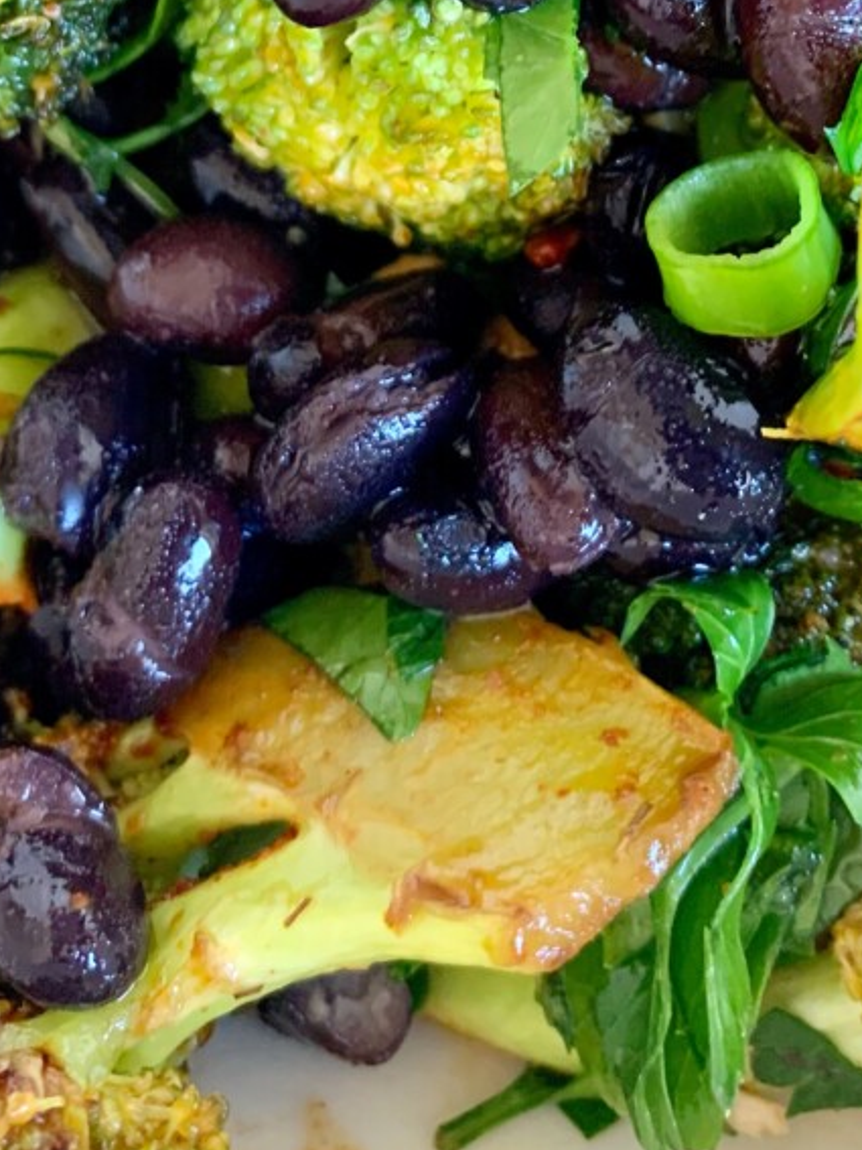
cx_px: 537
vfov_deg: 32.5
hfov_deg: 26.5
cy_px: 39
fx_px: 1827
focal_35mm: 55
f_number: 1.8
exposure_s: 1/60
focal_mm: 4.25
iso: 400
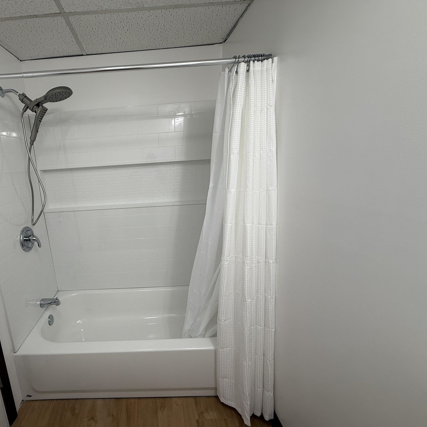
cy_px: 215
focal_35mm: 17
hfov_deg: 80.8
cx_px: 138
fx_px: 237
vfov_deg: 84.0
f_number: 2.2
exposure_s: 1/120
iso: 50
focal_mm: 2.22
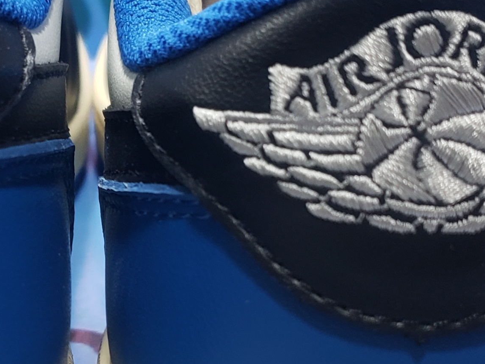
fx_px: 1289
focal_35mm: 92
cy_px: 276
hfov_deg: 21.1
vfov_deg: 16.0
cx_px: 101
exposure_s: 1/50
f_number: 1.5
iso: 80
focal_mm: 4.3
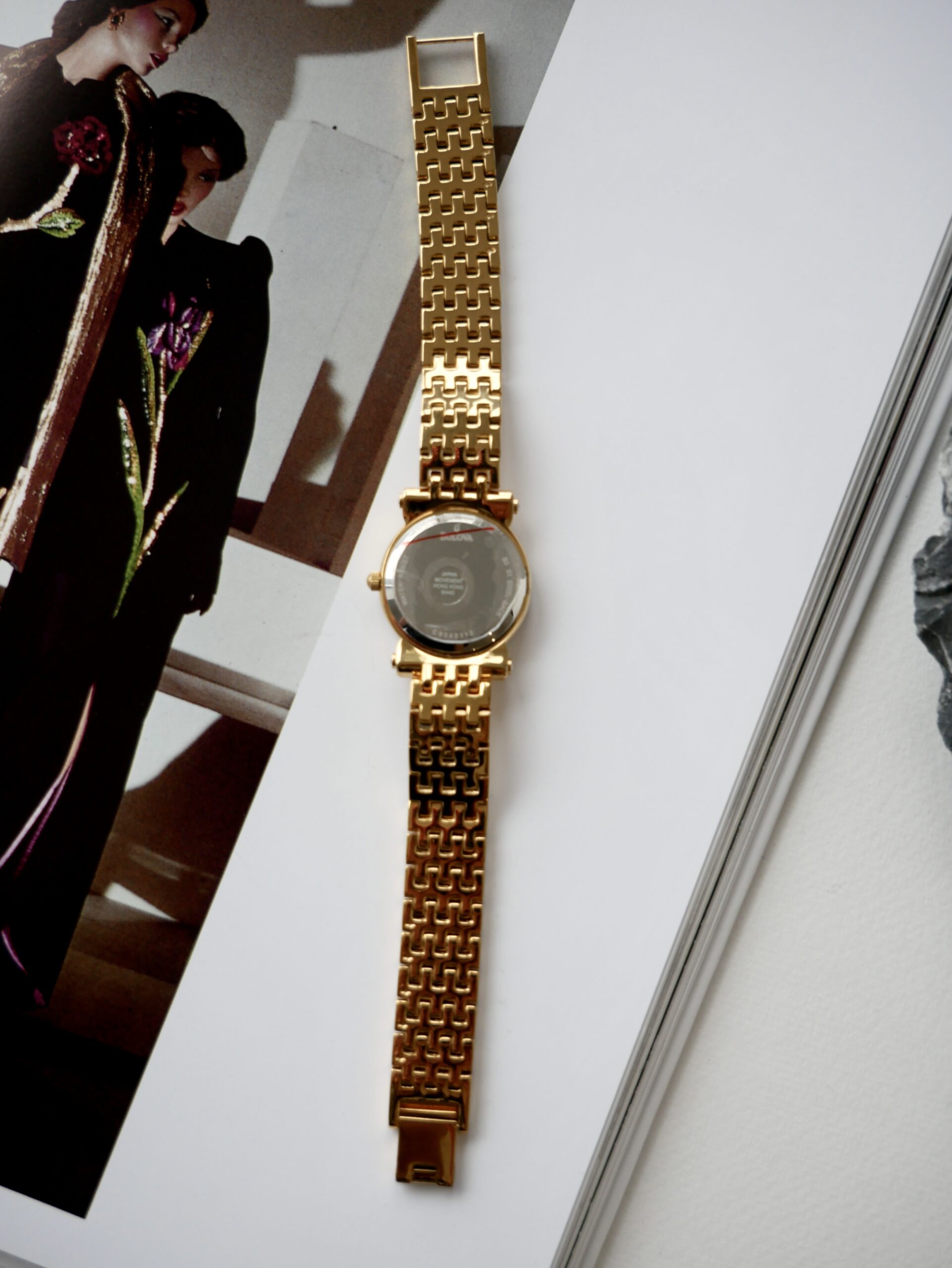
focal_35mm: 50
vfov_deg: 38.2
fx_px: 1832
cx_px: 476
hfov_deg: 29.1
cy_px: 634
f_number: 4.5
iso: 200
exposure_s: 1/60
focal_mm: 25
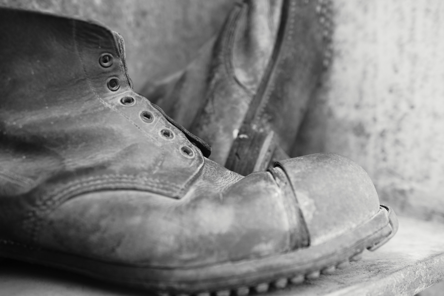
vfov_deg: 36.9
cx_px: 222
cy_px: 148
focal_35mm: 36
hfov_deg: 53.1
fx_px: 444
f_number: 2.2
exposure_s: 1/60
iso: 250
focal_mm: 24
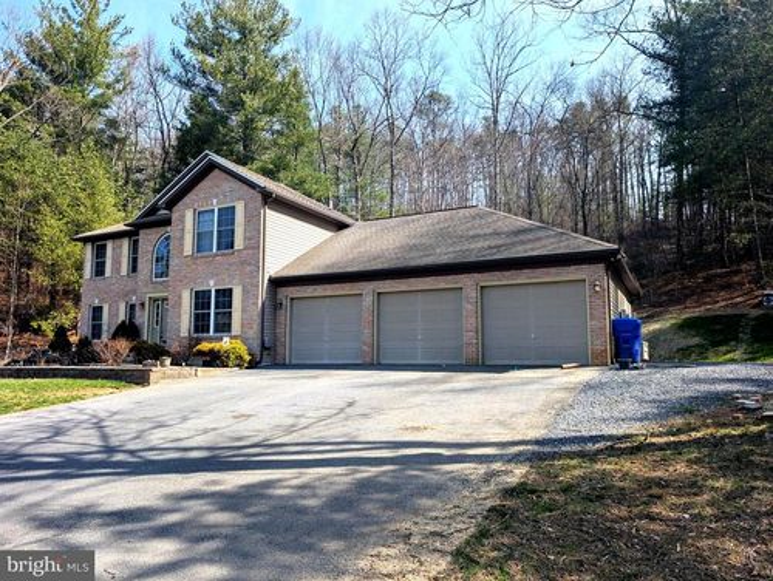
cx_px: 386
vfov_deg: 56.9
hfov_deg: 71.5
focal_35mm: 24
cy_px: 290
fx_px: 536
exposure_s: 1/551
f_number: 1.68
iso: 19
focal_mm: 6.9
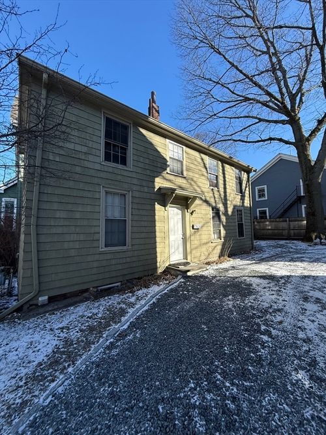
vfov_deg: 102.1
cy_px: 218
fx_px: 176
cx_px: 163
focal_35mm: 14
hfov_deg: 85.7
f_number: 2.2
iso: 64
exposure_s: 1/1235
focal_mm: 2.22
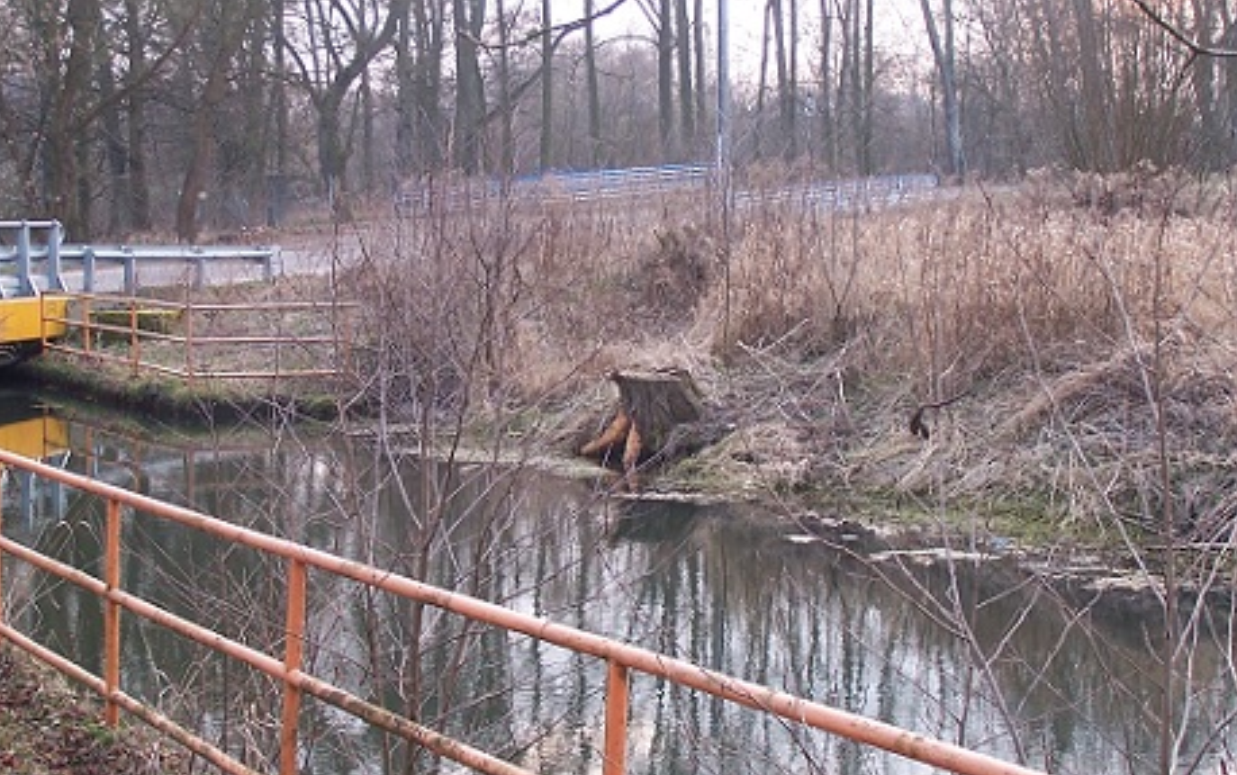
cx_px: 602
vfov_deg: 17.4
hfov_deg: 27.5
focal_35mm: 75
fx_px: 2530
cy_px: 402
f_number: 3.2
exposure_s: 1/45
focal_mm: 9.8
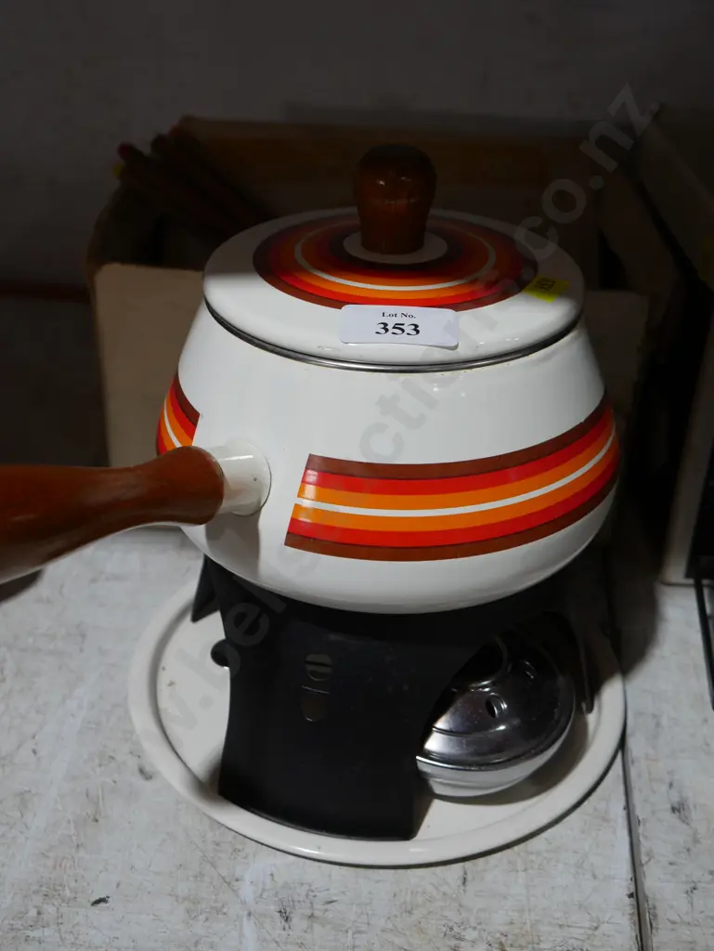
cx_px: 357
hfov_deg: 34.4
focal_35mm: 42
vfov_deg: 44.8
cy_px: 476
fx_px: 1154
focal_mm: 21
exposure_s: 1/60
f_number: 4.6
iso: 320
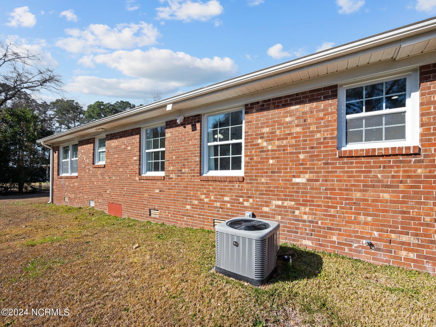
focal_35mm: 14
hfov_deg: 102.1
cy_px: 164
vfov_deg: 85.7
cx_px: 218
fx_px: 176
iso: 400
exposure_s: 1/1600
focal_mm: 7
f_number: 5.6
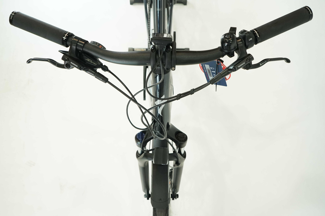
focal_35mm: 30
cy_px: 108
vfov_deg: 43.6
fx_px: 271
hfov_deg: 61.9
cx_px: 162
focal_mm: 30
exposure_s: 1/200
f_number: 6.3
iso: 2500
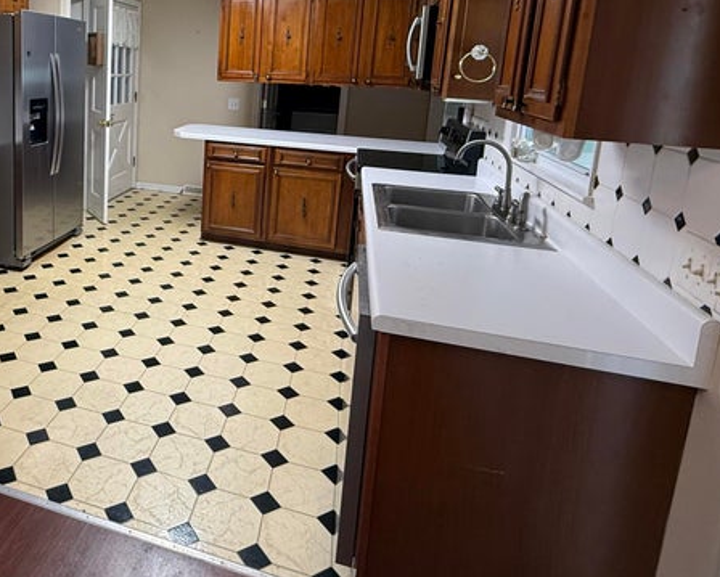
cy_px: 154
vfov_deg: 52.9
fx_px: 554
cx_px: 168
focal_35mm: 26
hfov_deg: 61.7
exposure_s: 1/60
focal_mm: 2.22
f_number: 2.2
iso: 200
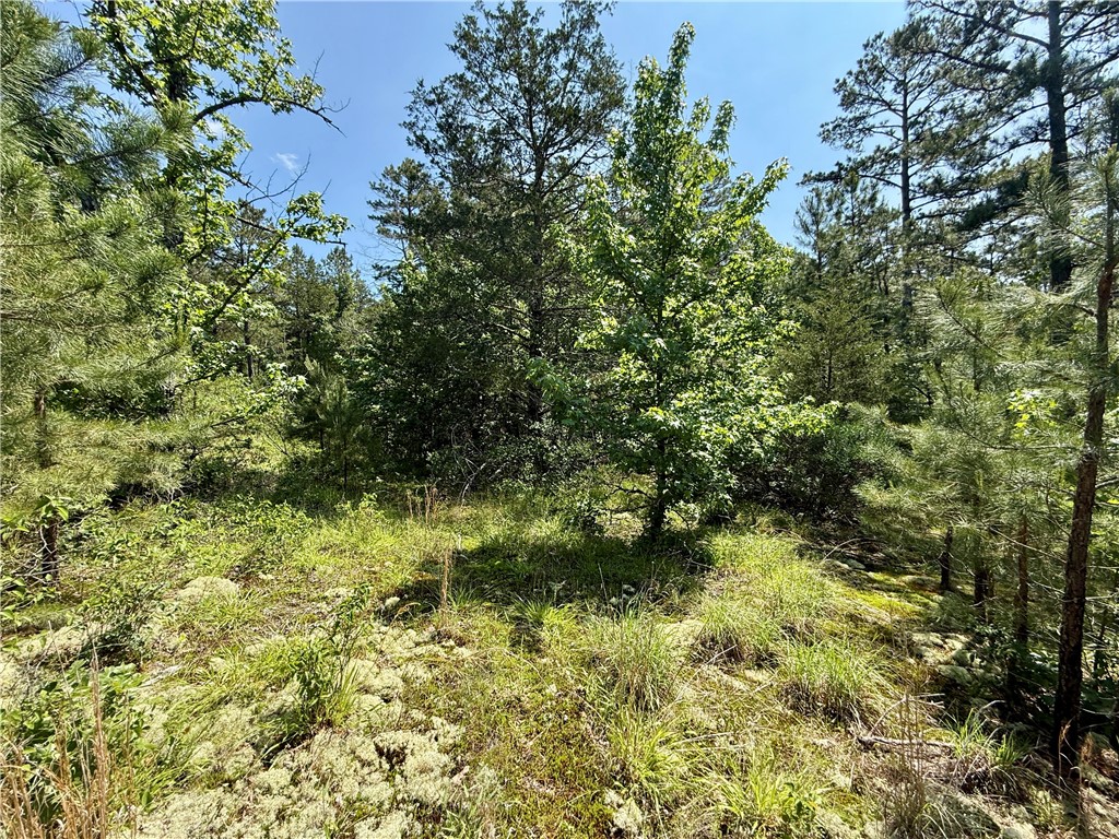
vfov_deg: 85.7
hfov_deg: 102.1
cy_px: 420
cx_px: 560
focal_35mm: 14
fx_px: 453
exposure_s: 1/482
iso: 50
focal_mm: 2.22
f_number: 2.2
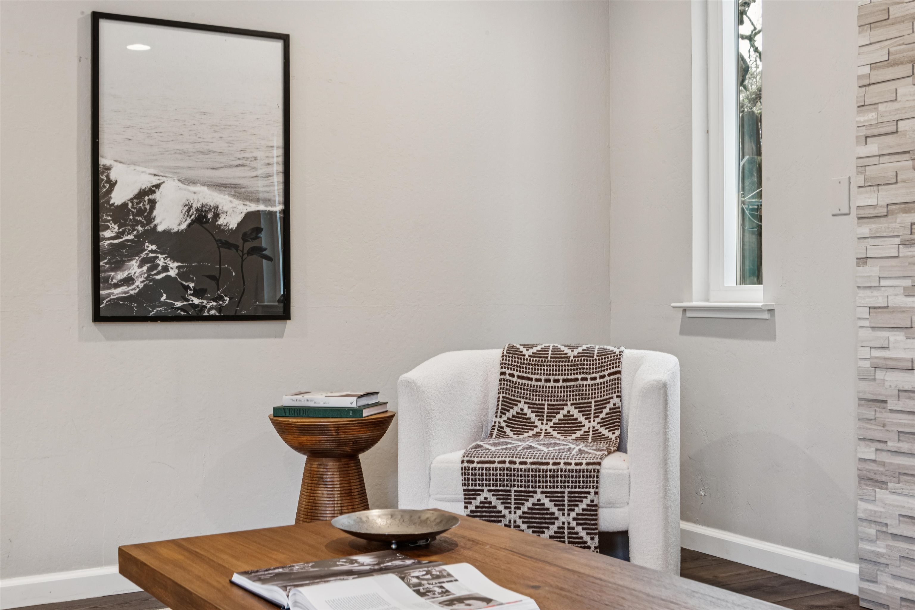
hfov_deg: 42.7
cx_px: 458
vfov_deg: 29.2
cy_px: 305
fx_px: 1169
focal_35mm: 46
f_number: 16
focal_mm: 46
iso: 640
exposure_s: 1/3.33
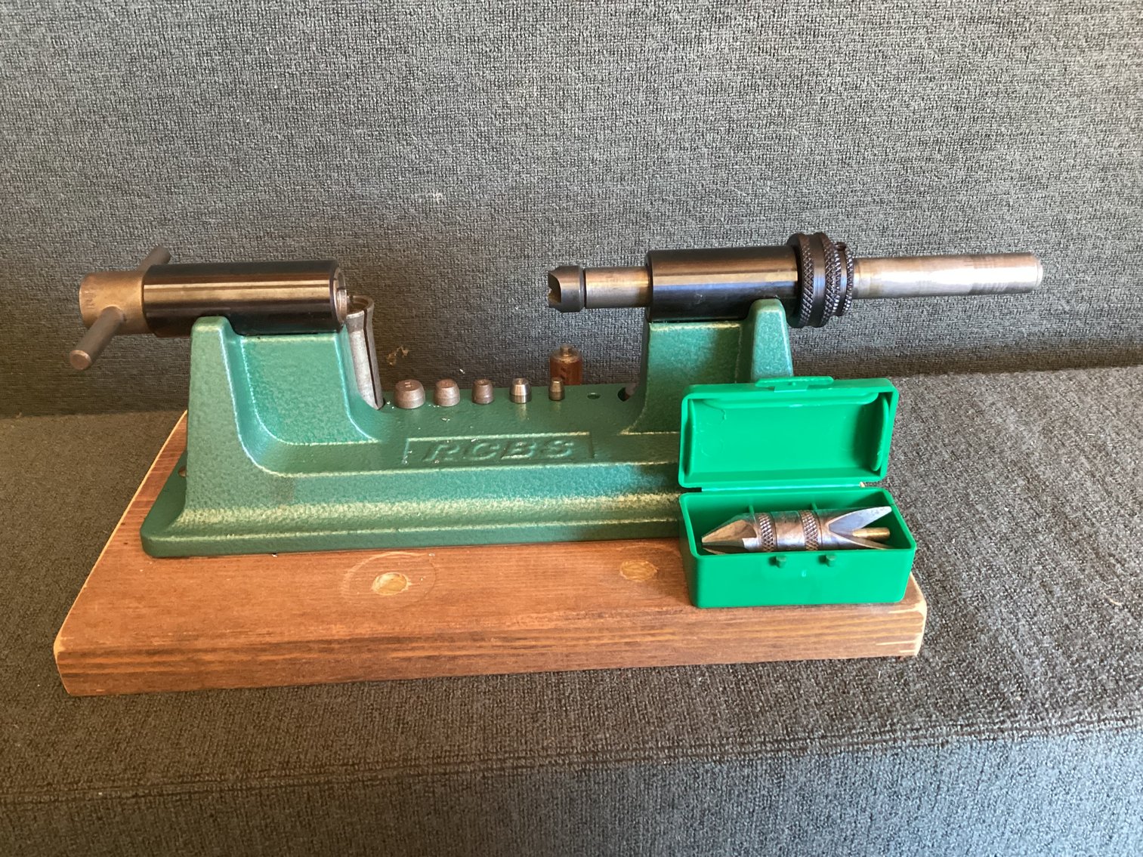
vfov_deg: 45.4
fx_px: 1024
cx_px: 572
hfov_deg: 58.3
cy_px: 428
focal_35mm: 31
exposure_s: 1/50
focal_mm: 3.3
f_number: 2.4
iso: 400
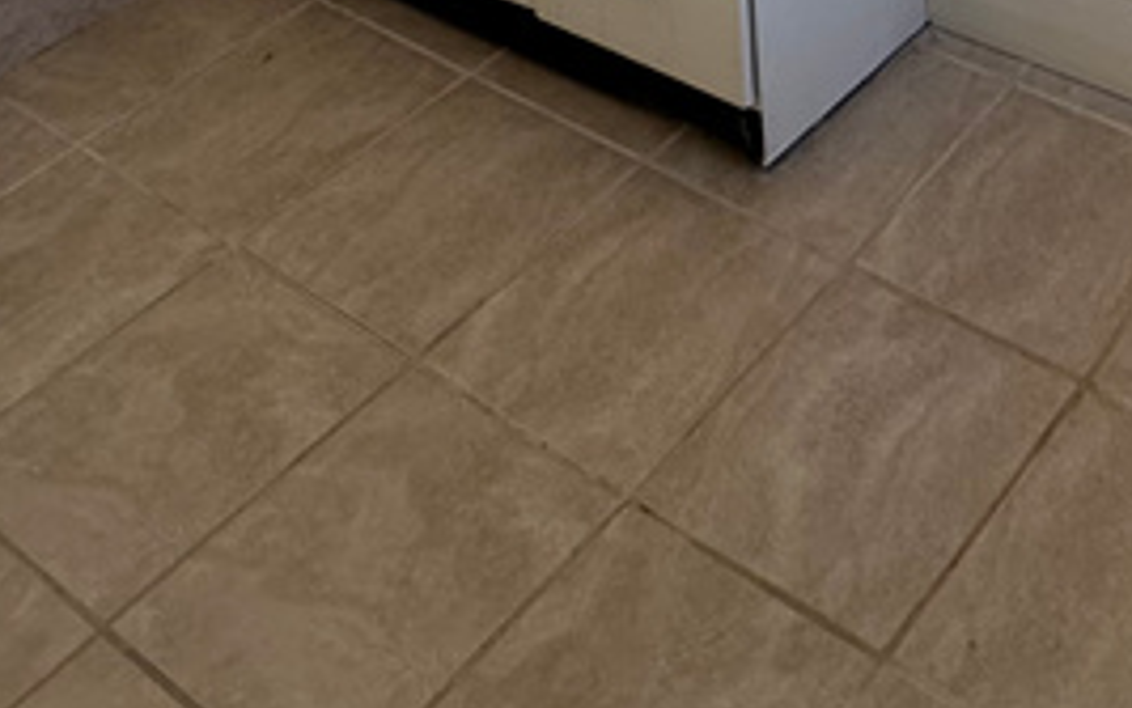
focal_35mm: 57
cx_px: 1191
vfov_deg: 15.8
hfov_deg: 32.2
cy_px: -844
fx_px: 1759
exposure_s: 1/193
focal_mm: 2.22
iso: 40
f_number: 2.2
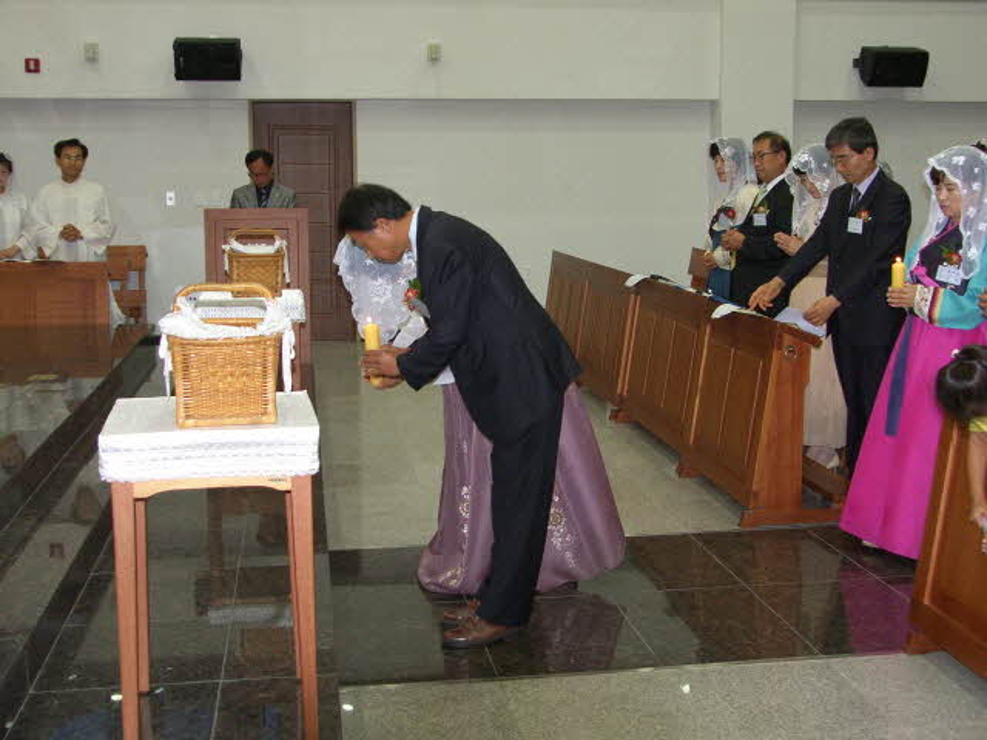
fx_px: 1283
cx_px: 494
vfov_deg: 32.2
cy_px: 370
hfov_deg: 42.1
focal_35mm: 45
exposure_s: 1/50
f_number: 2.5
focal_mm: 11.5
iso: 100
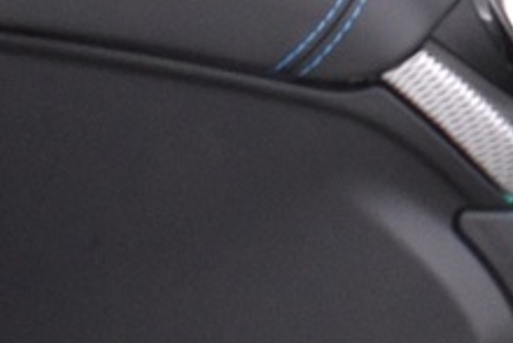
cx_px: 1045
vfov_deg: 6.9
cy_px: 105
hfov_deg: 9.6
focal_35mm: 199
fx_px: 2838
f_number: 3.5
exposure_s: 1/30
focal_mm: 18
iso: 2000
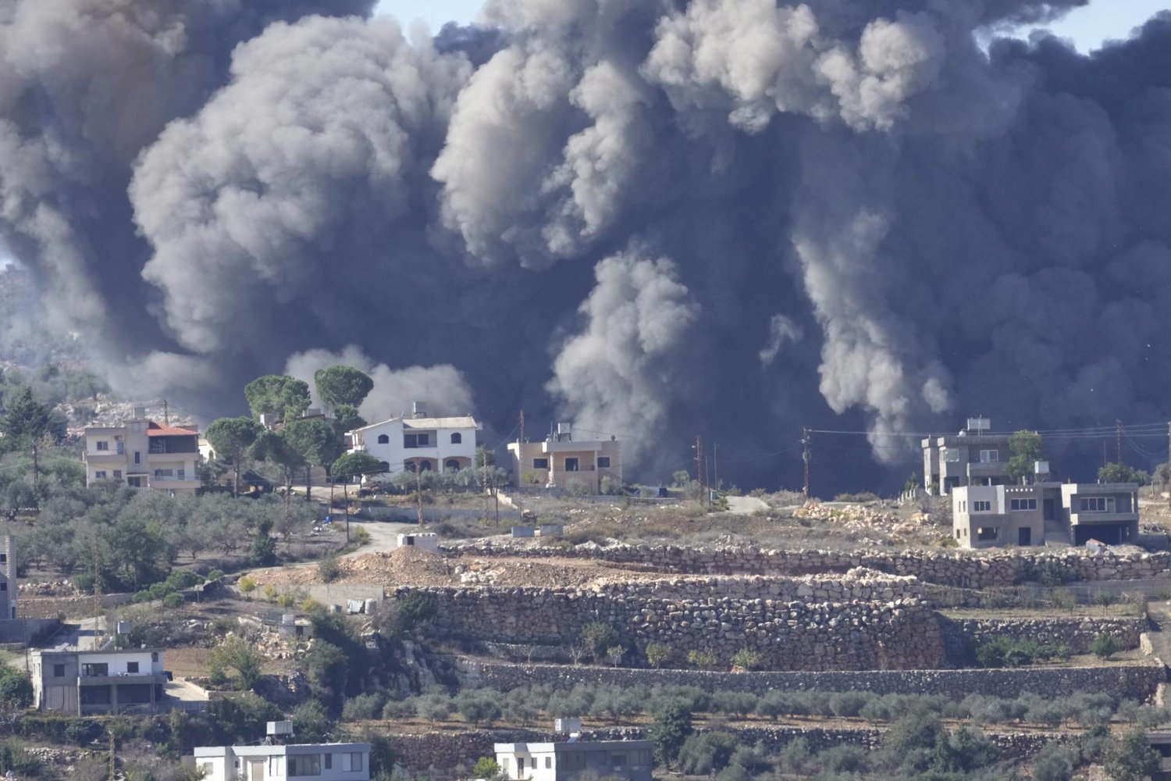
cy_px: 390
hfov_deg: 3.4
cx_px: 586
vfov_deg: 2.3
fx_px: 19515
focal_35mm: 600
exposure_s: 1/1250
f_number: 8
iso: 800
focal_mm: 600
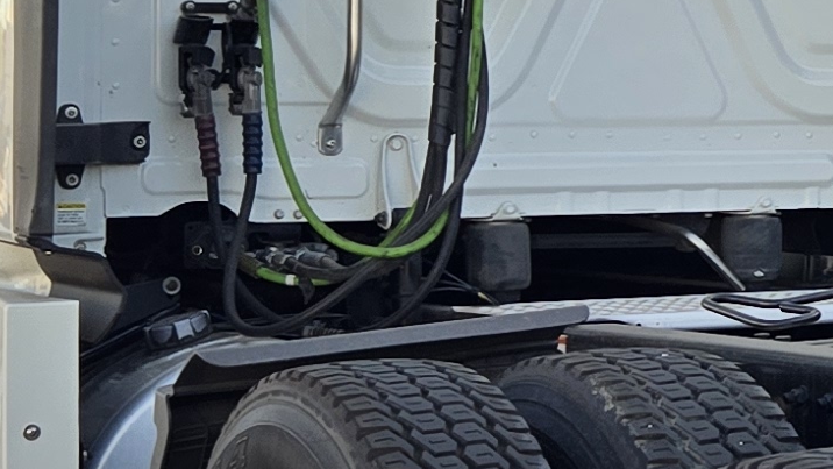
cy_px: 138
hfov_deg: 14.5
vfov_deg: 8.7
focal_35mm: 140
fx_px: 3093
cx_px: 1184
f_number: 1.8
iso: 25
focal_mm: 5.4
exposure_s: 1/569
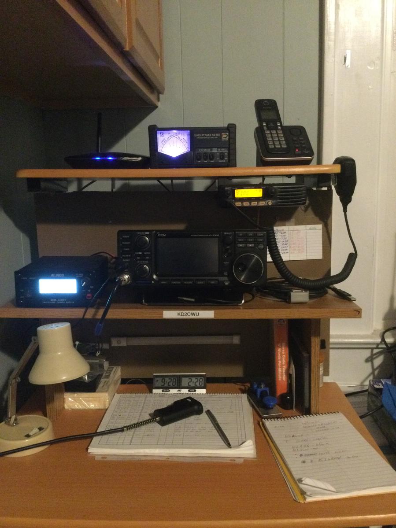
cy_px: 264
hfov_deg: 45.4
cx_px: 198
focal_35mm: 31
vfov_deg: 58.4
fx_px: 473
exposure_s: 1/15
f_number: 2.4
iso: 640
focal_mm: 3.3
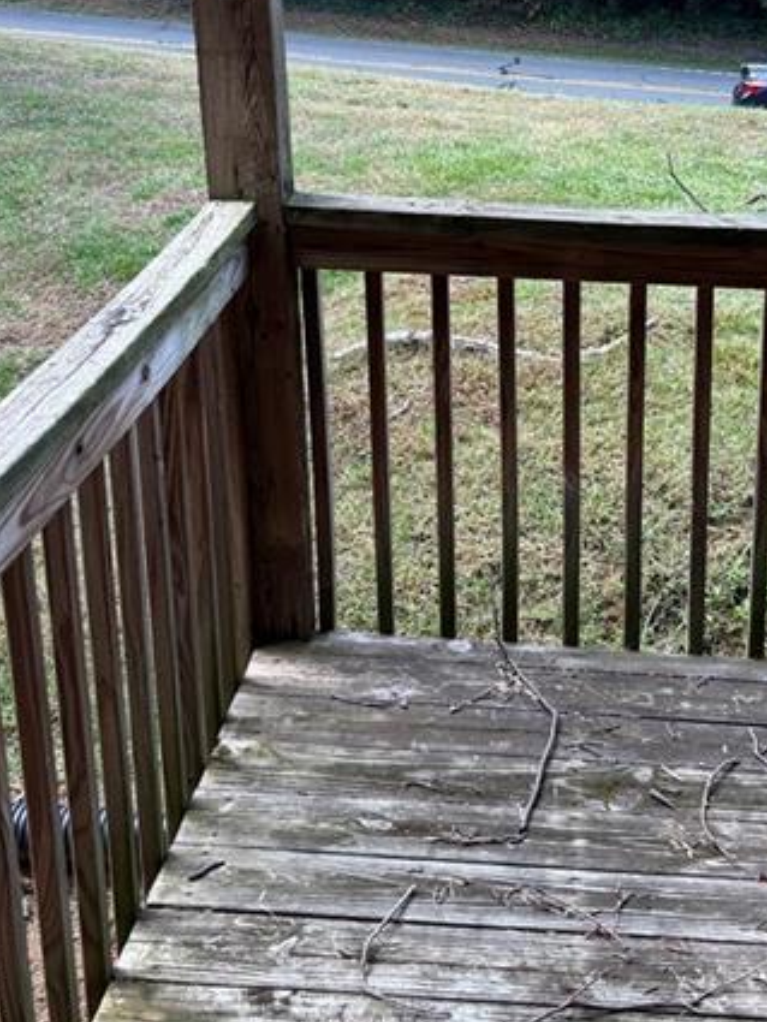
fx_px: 1388
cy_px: 349
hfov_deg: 30.6
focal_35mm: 47
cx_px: 527
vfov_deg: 40.0
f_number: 1.6
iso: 40
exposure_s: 1/197
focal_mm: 5.96
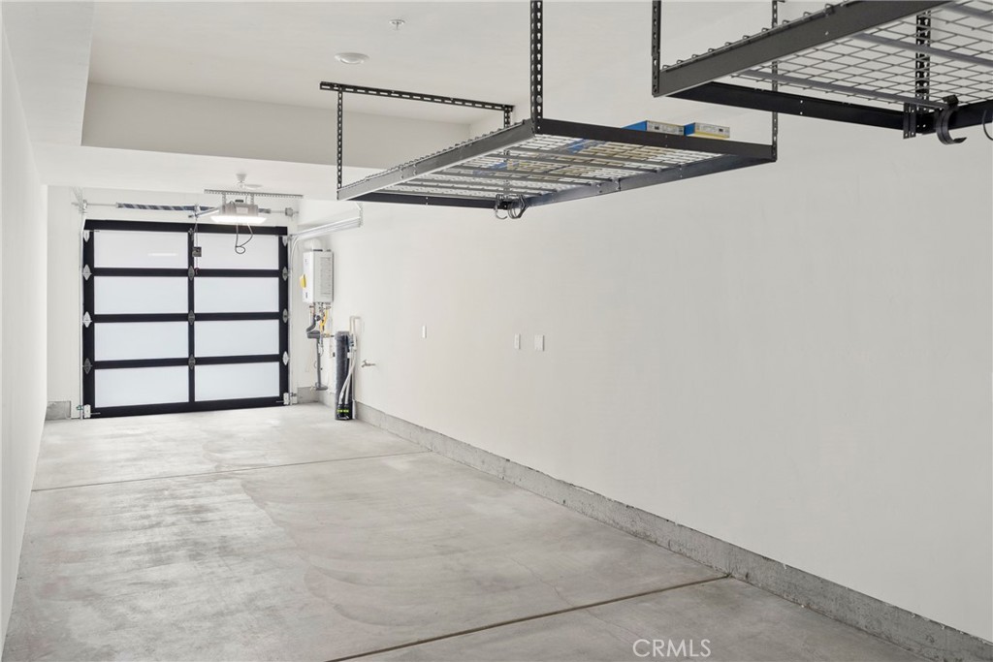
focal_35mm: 29
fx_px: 800
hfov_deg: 63.7
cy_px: 331
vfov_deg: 45.0
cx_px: 496
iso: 500
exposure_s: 1/8
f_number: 8
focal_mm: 29
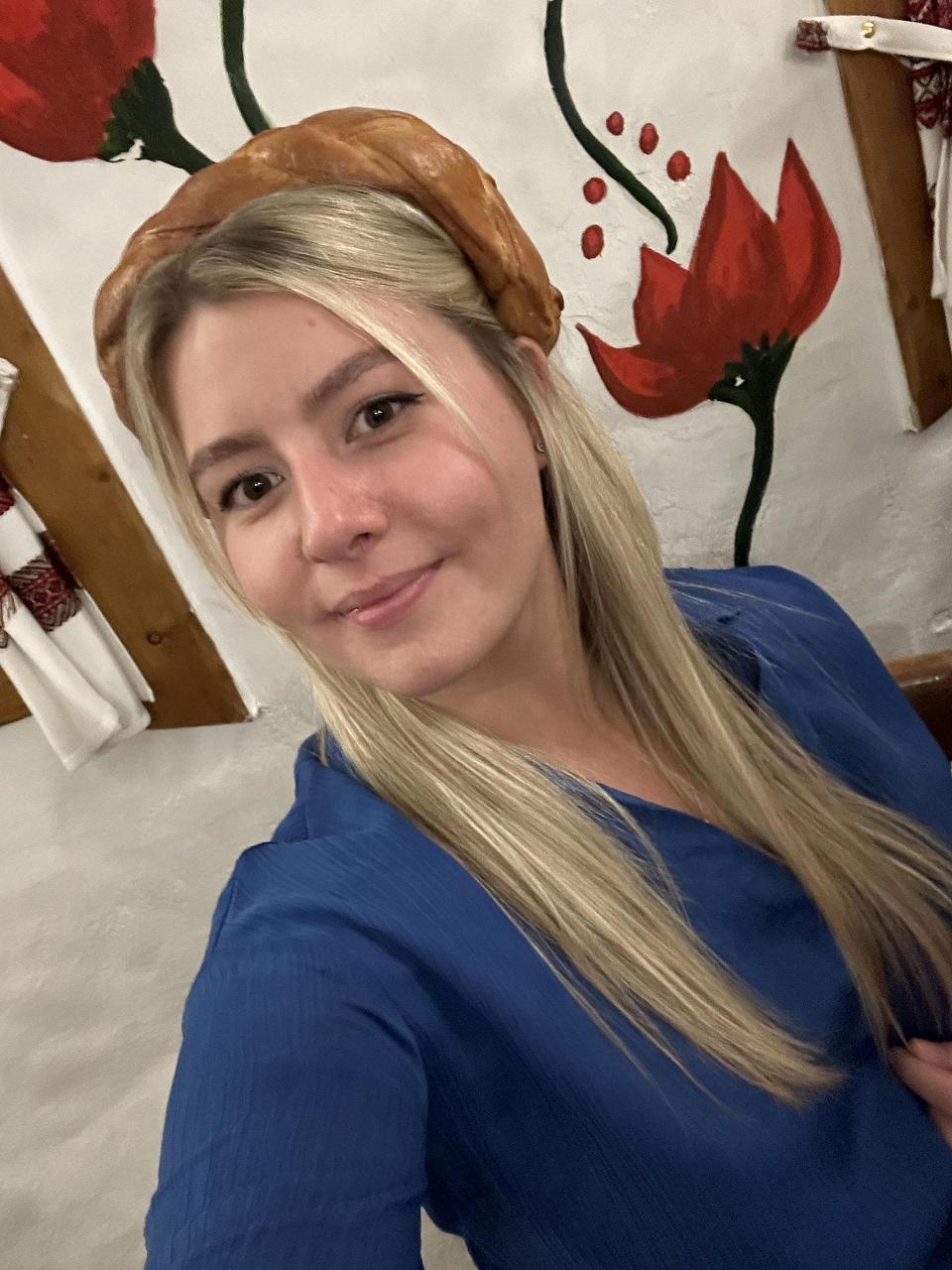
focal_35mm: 30
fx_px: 1100
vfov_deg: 60.0
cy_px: 635
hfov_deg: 46.8
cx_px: 476
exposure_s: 1/25
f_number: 1.9
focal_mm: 2.69
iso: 500
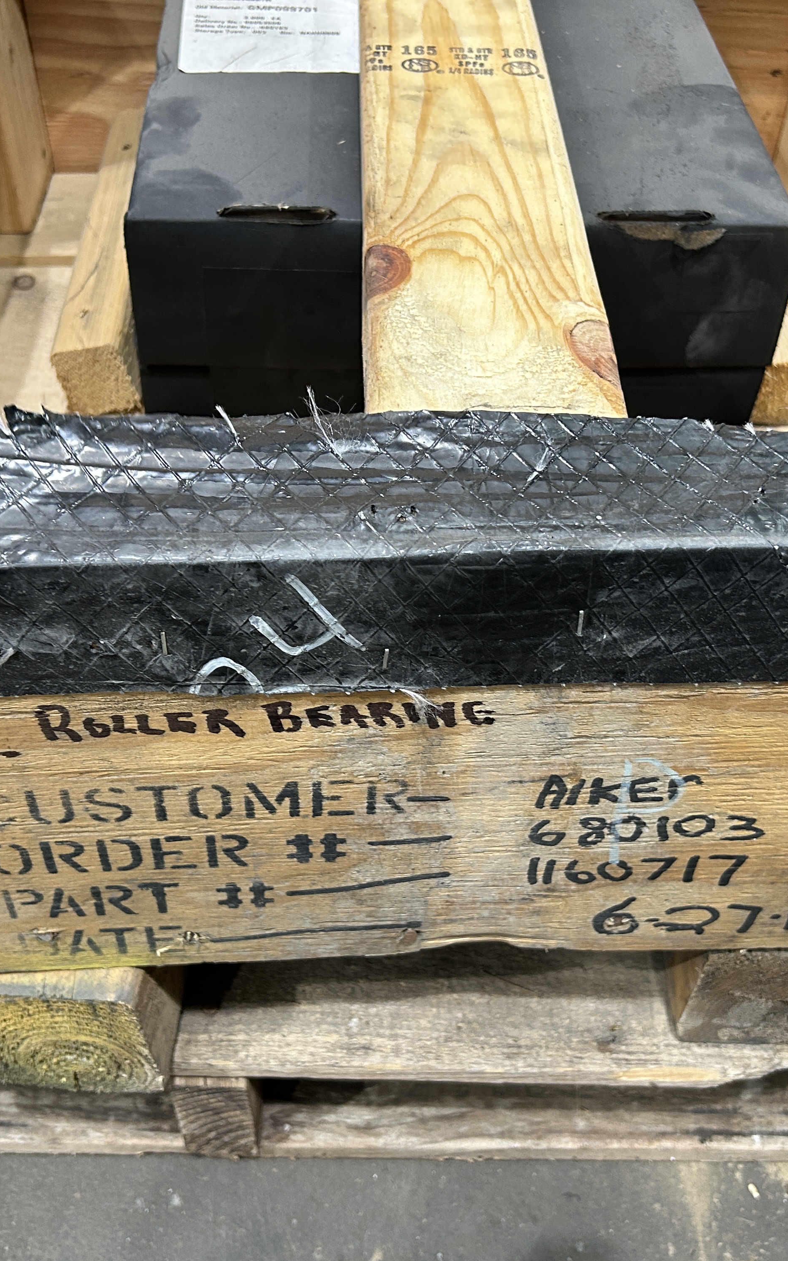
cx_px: 408
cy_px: 634
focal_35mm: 37
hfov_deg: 34.4
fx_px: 1271
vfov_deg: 52.7
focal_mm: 5.7
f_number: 1.5
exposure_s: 1/60
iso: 160
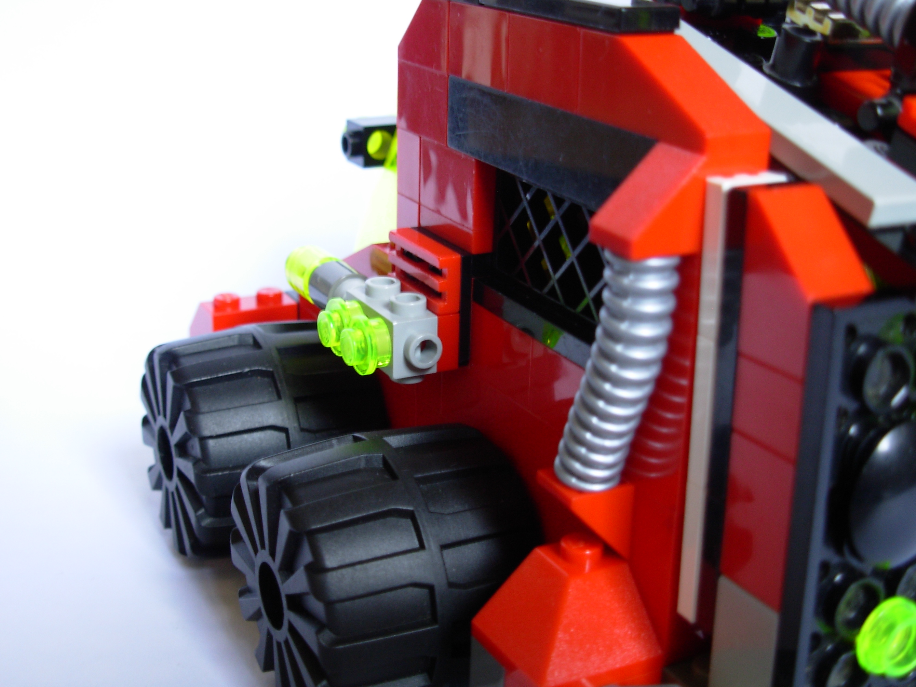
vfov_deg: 28.0
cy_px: 344
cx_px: 458
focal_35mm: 52
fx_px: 1376
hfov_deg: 36.8
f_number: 3.2
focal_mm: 8.5
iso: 50
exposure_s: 1/8.2
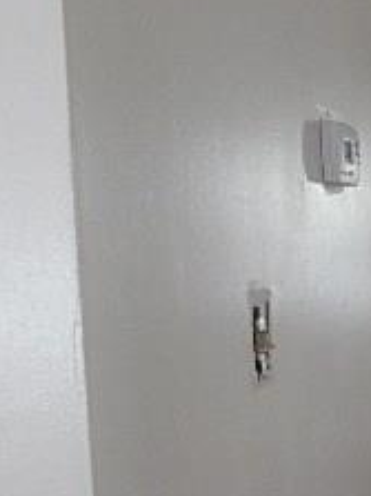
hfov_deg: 19.3
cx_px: 564
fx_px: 944
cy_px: 369
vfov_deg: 29.0
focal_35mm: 66
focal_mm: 4
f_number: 3
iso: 400
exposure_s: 1/30
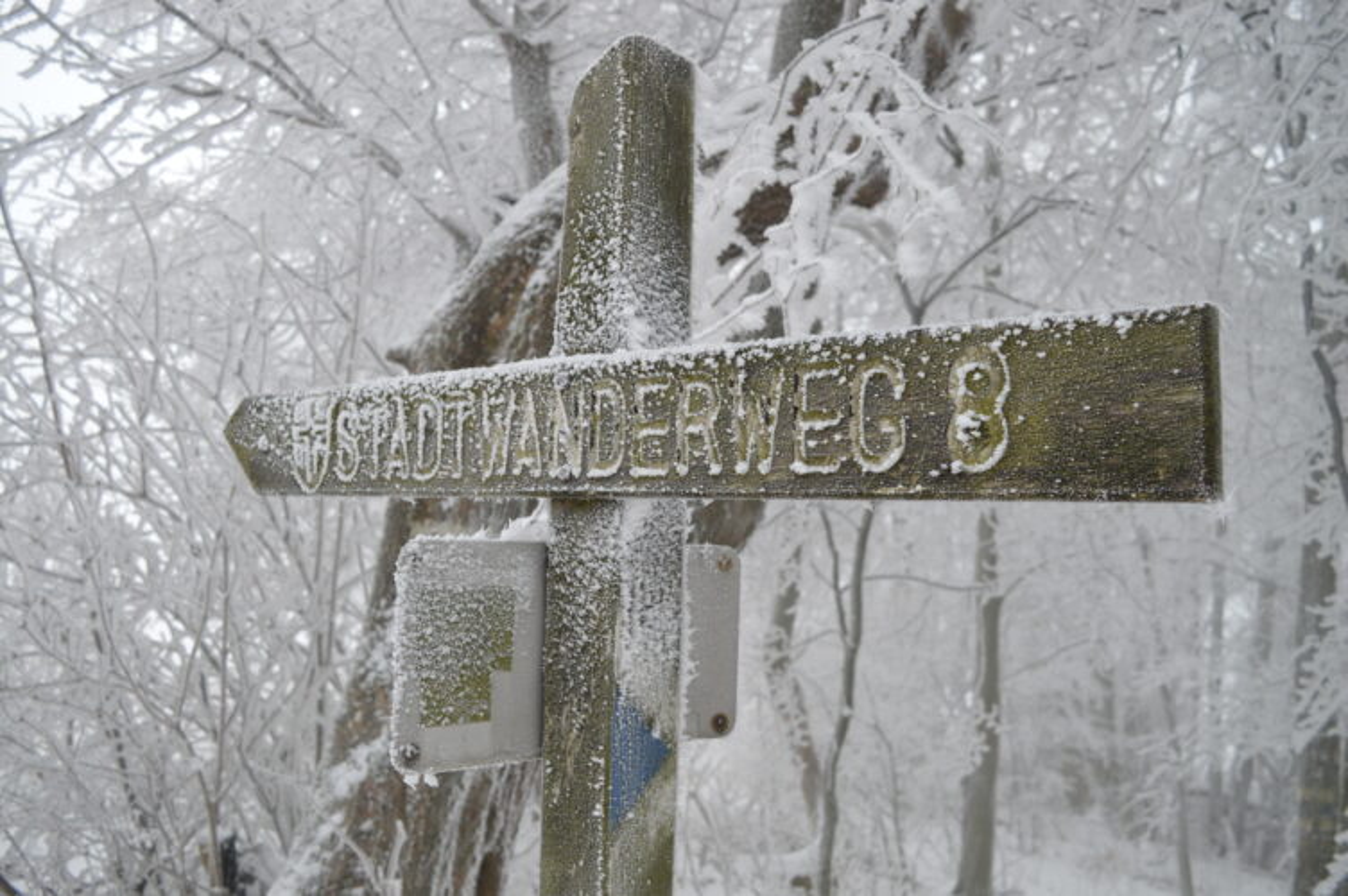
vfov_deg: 39.9
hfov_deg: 57.3
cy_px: 448
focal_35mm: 33
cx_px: 674
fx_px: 1235
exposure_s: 1/125
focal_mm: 22
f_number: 5.6
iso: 160
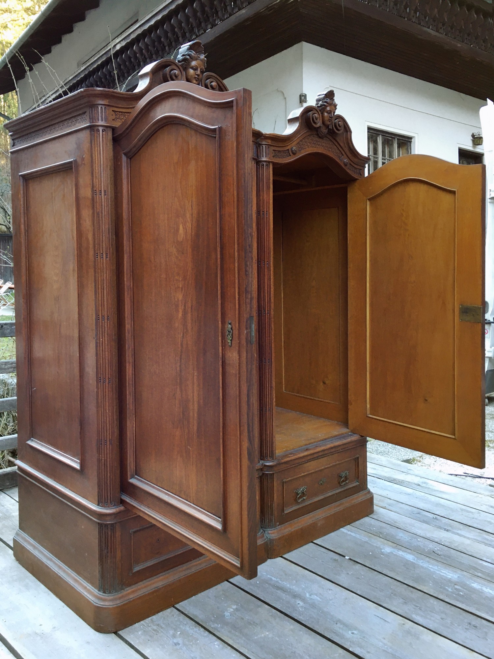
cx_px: 247
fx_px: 552
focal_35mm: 29
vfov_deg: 61.7
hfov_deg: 48.2
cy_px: 330
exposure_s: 1/33
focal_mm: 4.15
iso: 50
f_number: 2.2
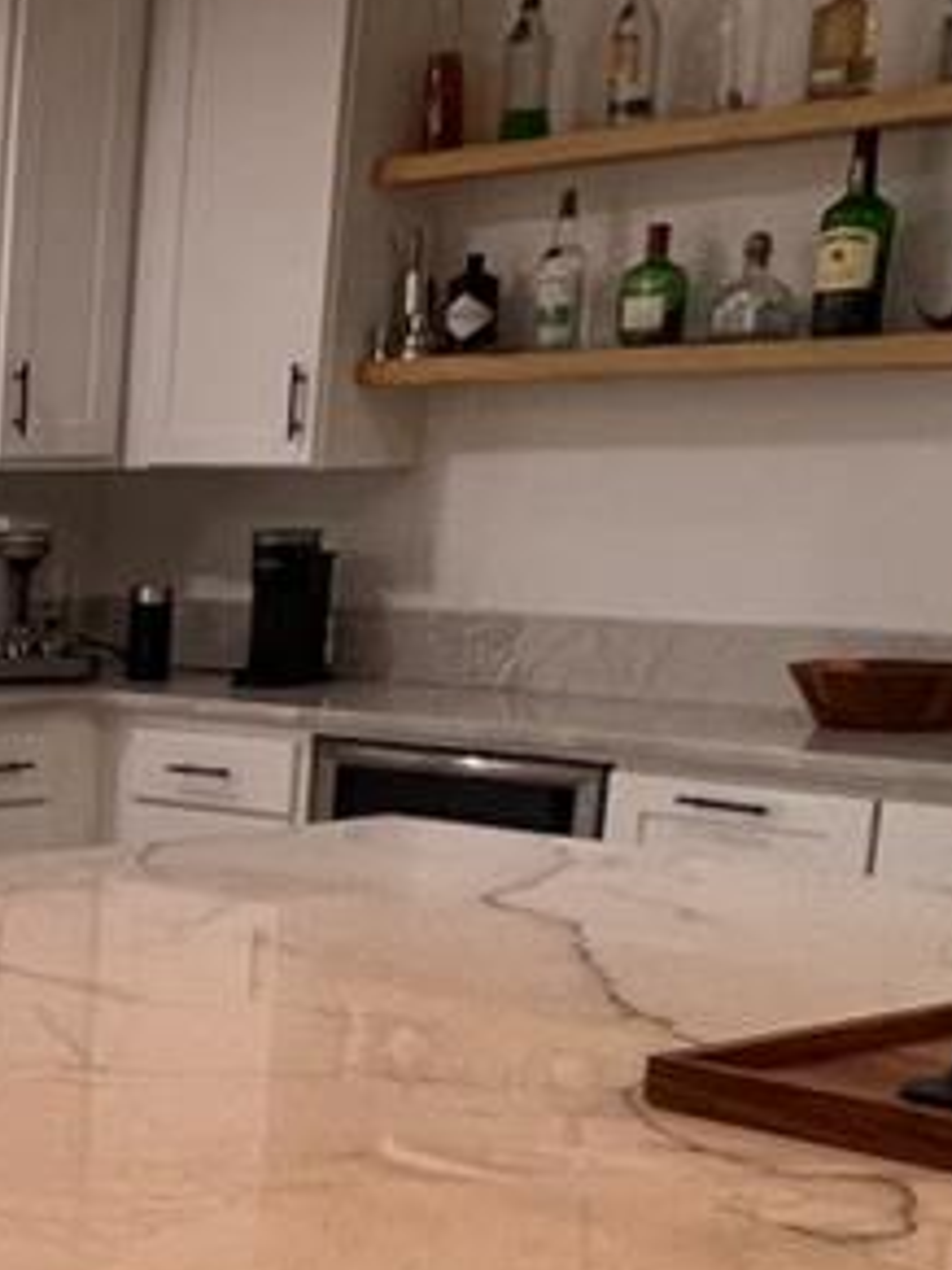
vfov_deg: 28.3
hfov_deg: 17.5
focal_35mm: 67
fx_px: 2459
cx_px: -784
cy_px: 1039
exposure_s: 1/120
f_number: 1.8
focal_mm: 1.57
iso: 64
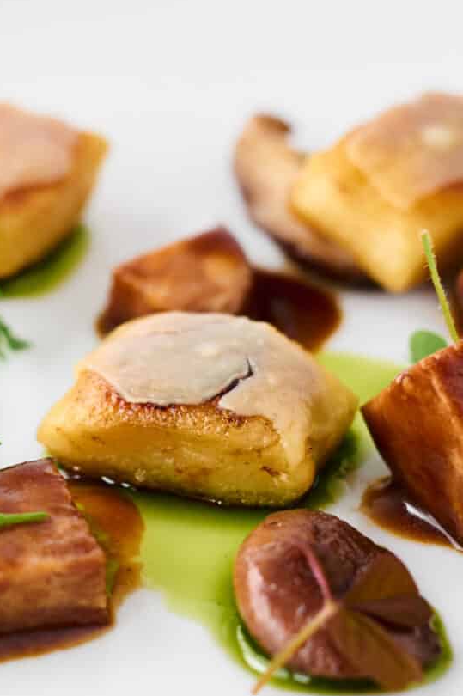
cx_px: -56
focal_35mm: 158
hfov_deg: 8.6
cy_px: 475
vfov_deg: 13.0
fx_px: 3052
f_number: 3.5
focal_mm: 50
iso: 500
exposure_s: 1/100
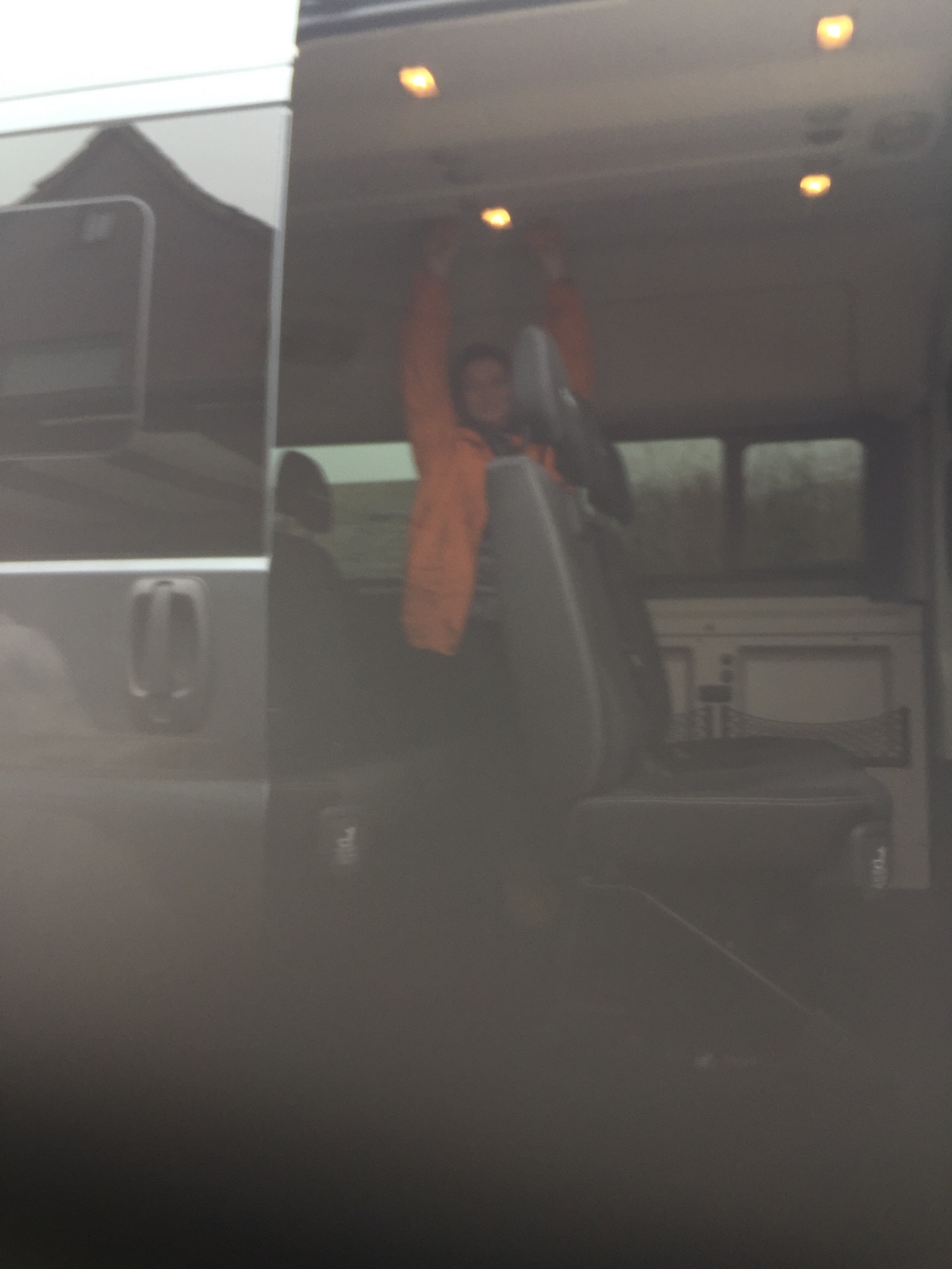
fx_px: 1063
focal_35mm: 29
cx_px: 476
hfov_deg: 48.2
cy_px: 634
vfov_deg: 61.7
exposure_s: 1/100
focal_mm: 4.15
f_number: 2.2
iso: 40
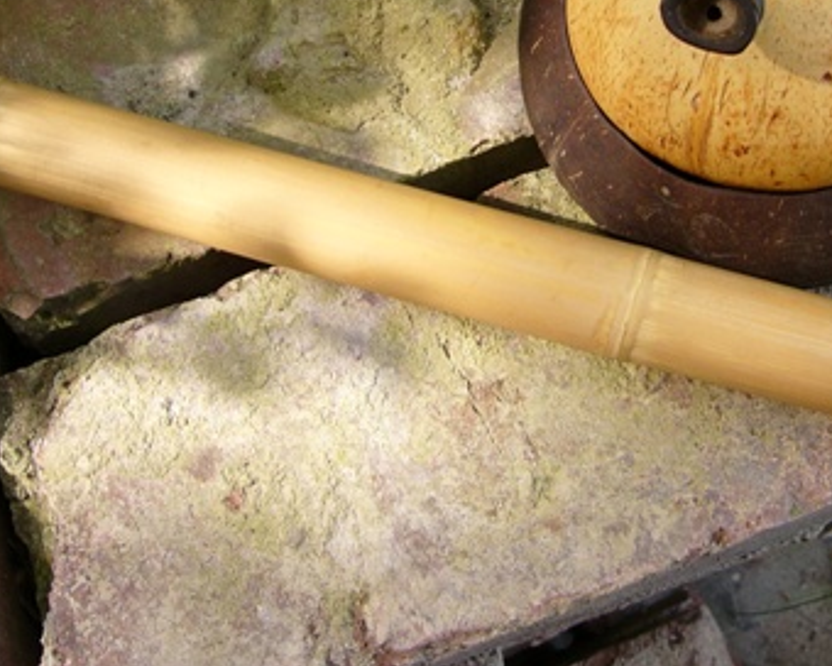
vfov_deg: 24.2
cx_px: 546
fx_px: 1527
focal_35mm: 62
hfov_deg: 30.3
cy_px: 125
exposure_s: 1/100
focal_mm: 6
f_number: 2.8
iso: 50
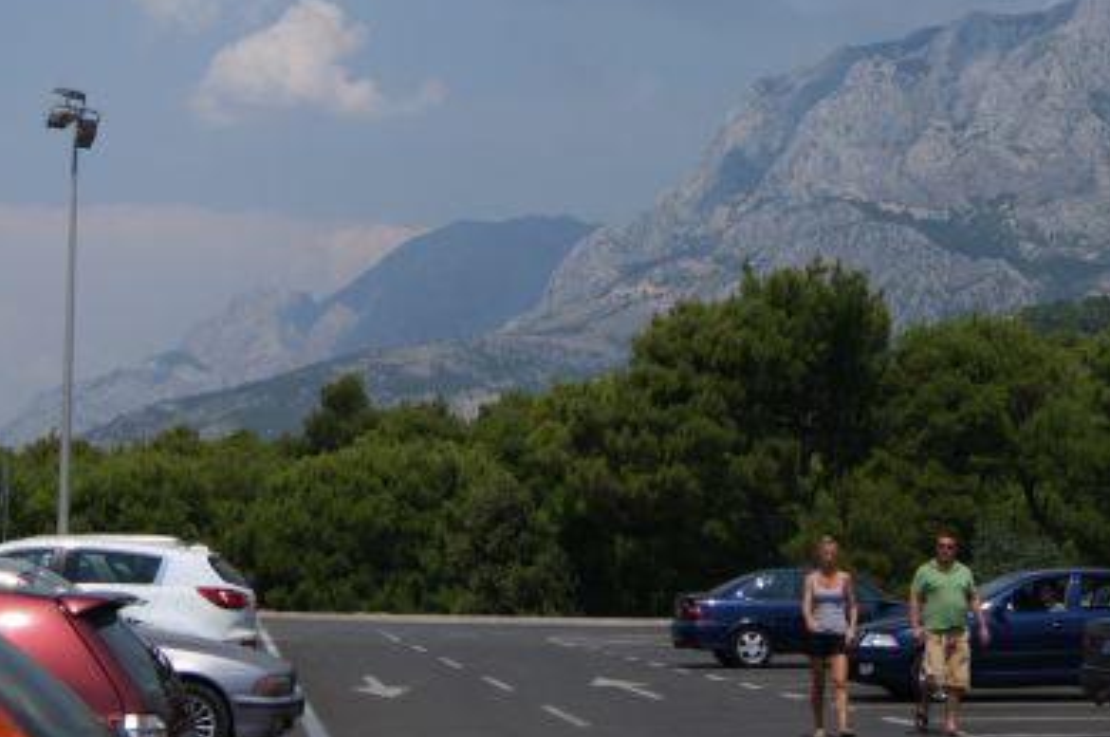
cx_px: 564
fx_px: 2464
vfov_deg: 16.9
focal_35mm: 80
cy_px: 139
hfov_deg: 25.4
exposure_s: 1/1250
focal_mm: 26
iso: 100
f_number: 5.6
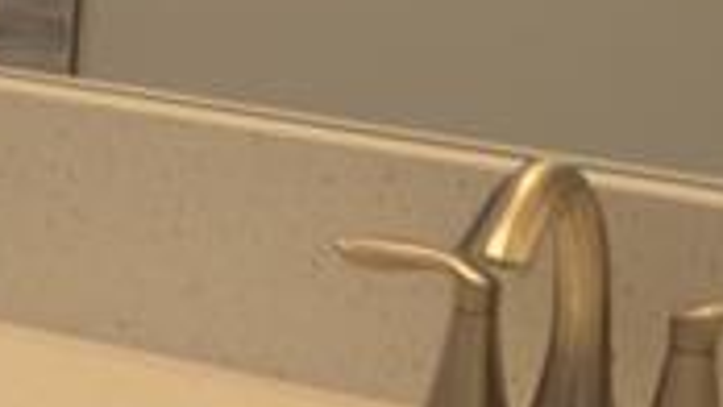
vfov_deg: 6.2
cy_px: -87
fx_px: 3740
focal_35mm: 195
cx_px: -798
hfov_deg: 10.1
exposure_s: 1/40
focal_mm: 18
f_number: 3.5
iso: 100
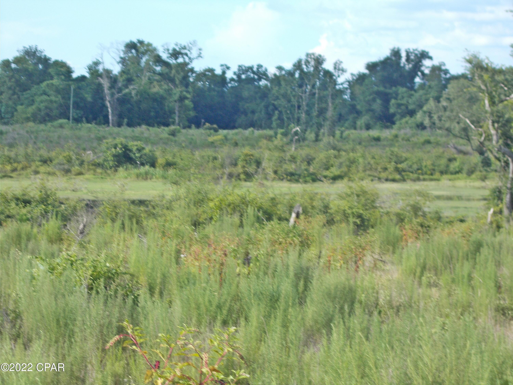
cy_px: 192
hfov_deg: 15.2
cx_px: 256
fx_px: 1927
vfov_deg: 11.4
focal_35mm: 130
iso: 80
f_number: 6.5
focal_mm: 23
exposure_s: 1/100
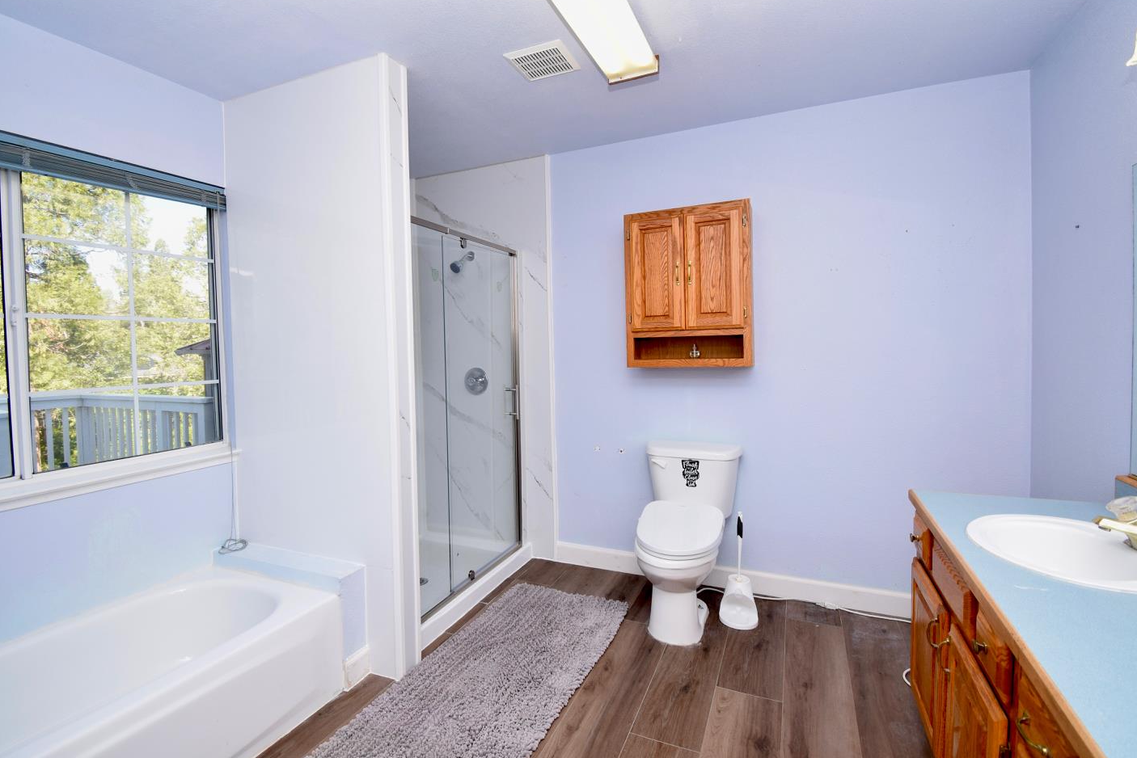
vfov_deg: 73.8
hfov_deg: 96.6
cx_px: 540
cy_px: 367
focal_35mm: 16
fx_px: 505
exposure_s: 1/160
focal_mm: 10
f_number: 6.3
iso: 400
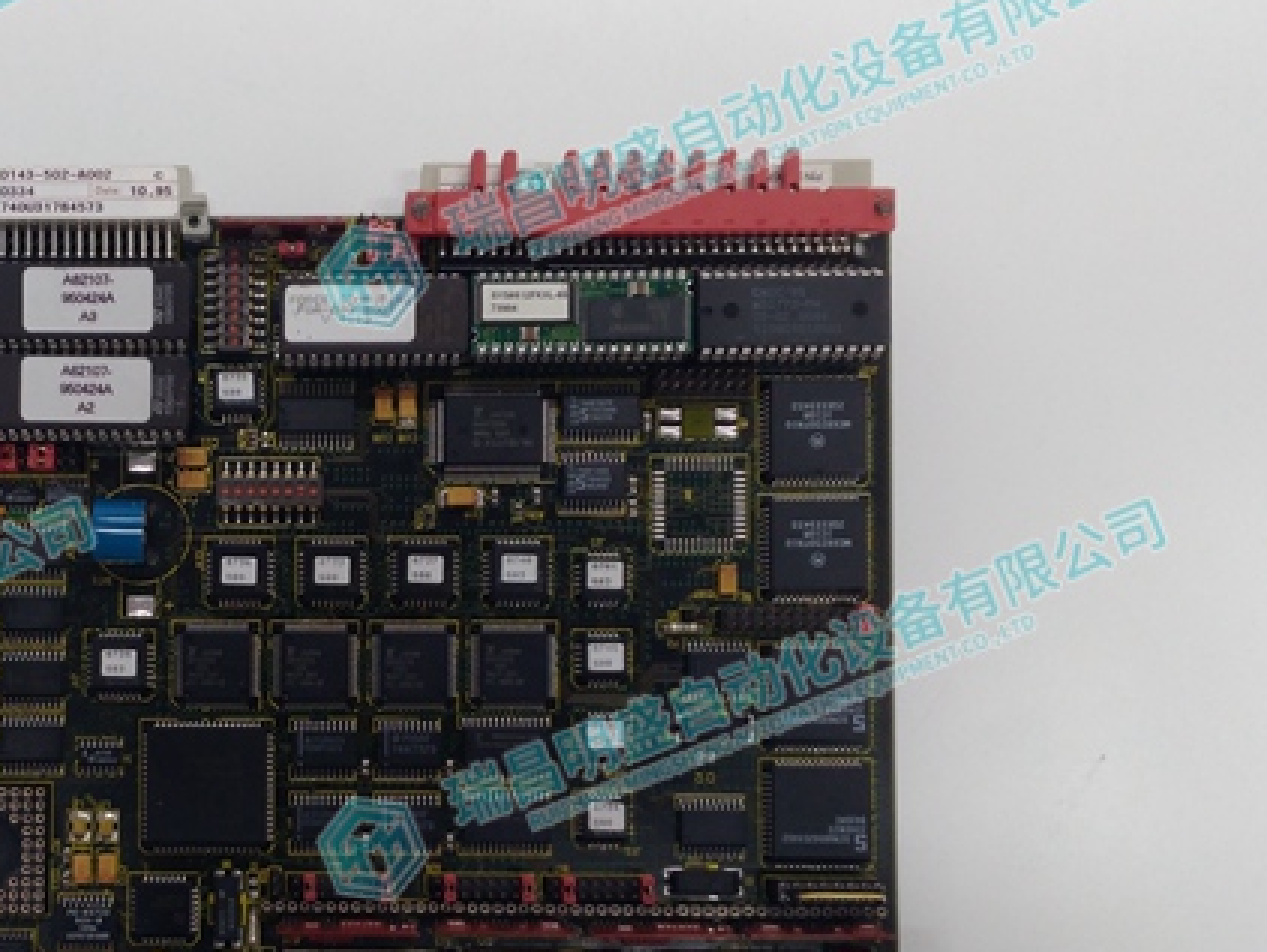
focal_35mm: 48
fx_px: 1758
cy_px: 674
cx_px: 288
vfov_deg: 30.0
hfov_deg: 38.4
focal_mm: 3.79
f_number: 2
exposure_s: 1/33
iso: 132
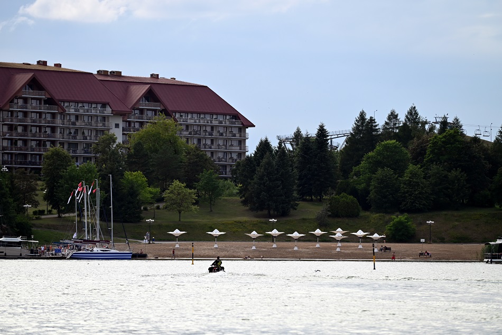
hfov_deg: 10.5
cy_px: 168
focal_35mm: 195
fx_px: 2720
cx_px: 251
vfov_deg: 7.0
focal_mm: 195
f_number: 5.3
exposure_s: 1/1000
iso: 220
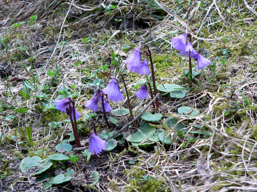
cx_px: 128
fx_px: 349
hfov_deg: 40.4
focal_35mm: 47
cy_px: 96
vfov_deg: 30.9
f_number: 2.8
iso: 100
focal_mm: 7.8
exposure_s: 1/40
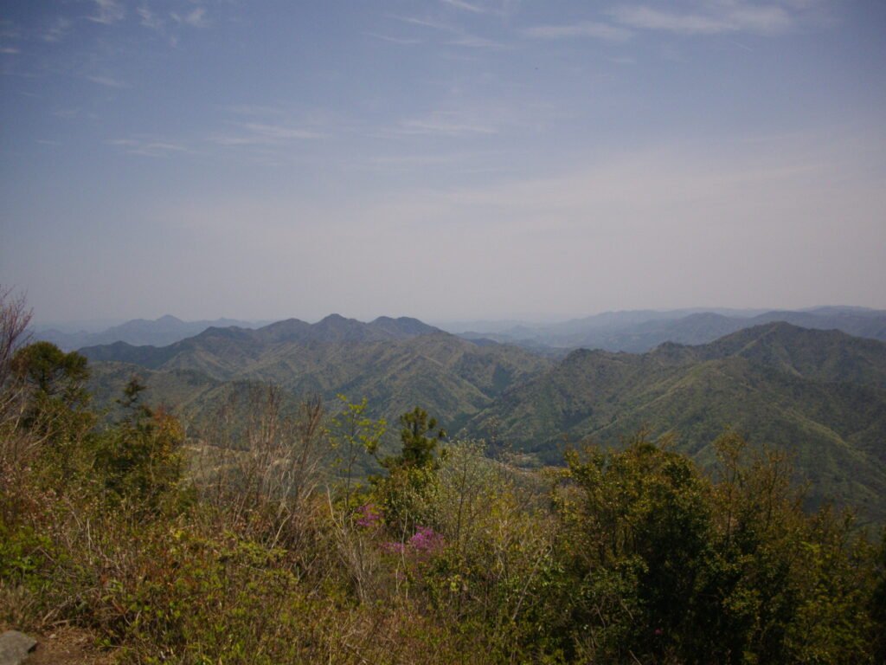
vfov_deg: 38.7
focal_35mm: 37
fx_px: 947
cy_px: 332
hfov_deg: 50.1
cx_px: 443
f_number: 5.6
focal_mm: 6.2
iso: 100
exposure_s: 1/800
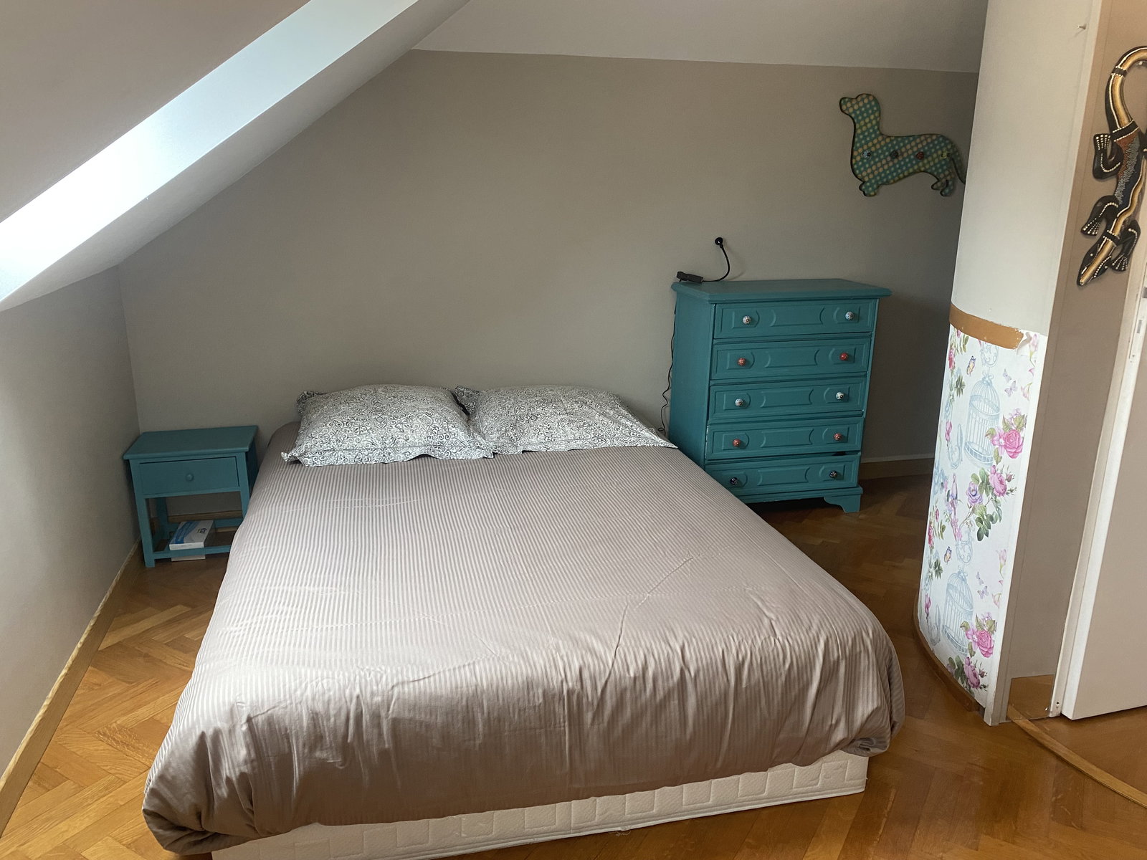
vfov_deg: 53.1
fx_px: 862
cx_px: 574
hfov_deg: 67.3
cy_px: 430
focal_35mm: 26
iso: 160
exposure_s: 1/60
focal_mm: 4.25
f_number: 1.8
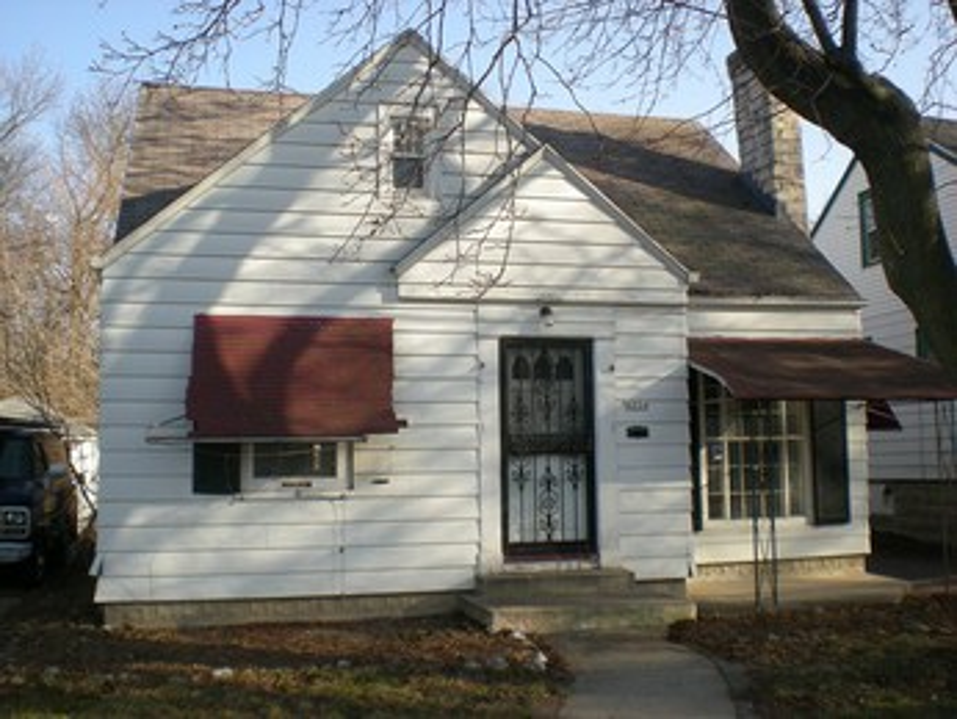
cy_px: 360
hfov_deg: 48.9
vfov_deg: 37.8
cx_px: 478
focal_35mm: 38
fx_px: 1051
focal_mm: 6.3
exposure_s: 1/202
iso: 77
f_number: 4.6
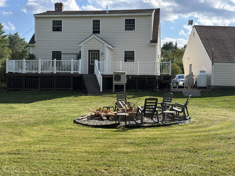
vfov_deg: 28.0
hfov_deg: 36.8
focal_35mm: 52
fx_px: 353
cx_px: 118
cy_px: 88
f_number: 1.6
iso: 32
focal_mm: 5.96
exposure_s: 1/1362
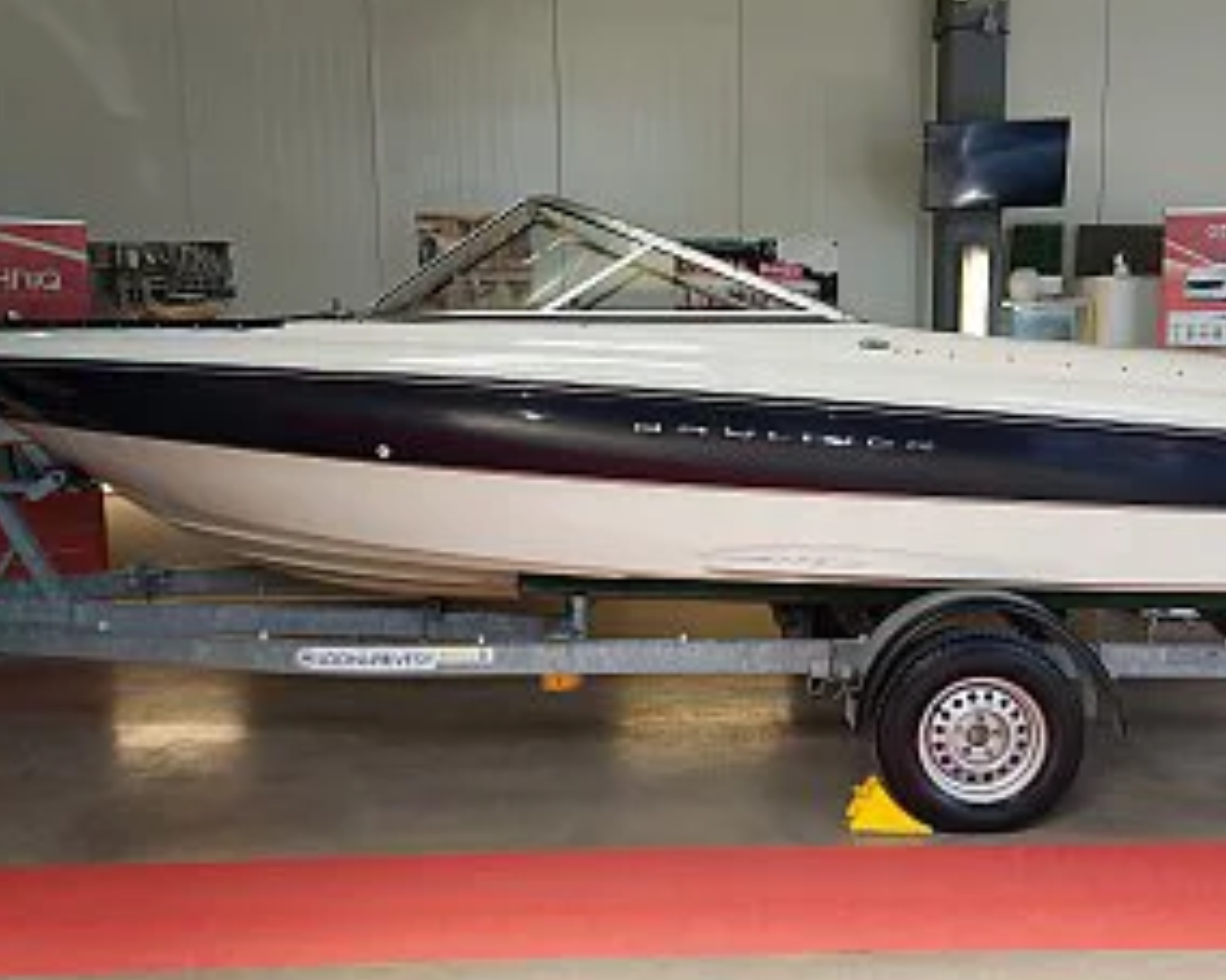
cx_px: 699
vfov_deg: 44.5
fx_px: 1197
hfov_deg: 54.0
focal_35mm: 33
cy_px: 458
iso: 40
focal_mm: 5.23
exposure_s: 1/100
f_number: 1.8
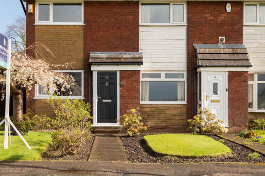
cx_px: 103
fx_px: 390
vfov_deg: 25.4
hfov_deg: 37.4
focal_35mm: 53
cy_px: 67
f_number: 6.3
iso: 160
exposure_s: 1/200
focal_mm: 40
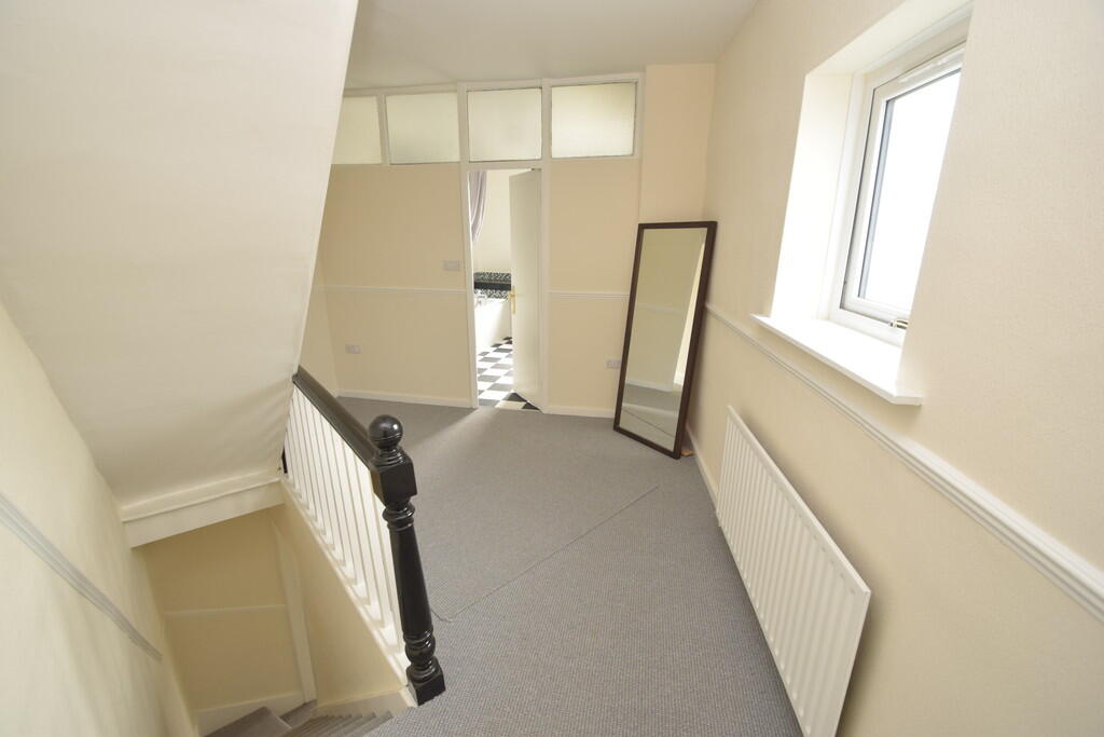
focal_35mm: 15
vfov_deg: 77.3
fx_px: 460
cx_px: 552
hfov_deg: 100.4
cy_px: 368
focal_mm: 10
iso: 800
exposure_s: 1/80
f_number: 5
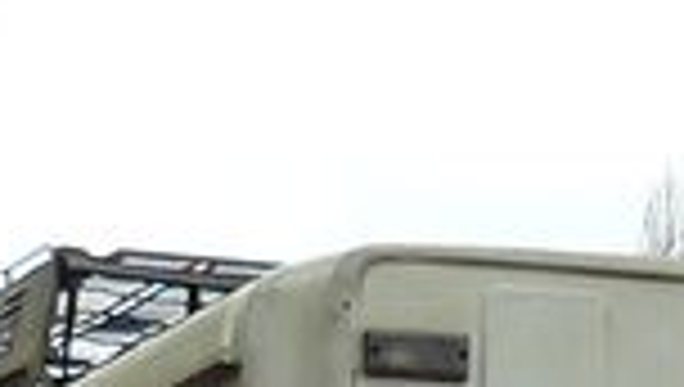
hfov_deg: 8.1
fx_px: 4795
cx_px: 513
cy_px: 1089
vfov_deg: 4.5
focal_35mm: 264
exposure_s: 1/640
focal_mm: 6
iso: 100
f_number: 2.8
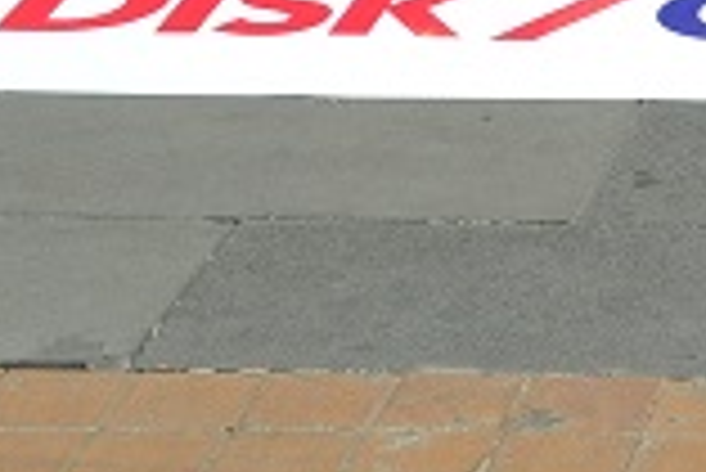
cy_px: -879
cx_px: 1295
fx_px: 4279
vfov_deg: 5.9
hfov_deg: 9.0
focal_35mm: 218
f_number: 7.1
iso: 100
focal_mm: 24
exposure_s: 1/200
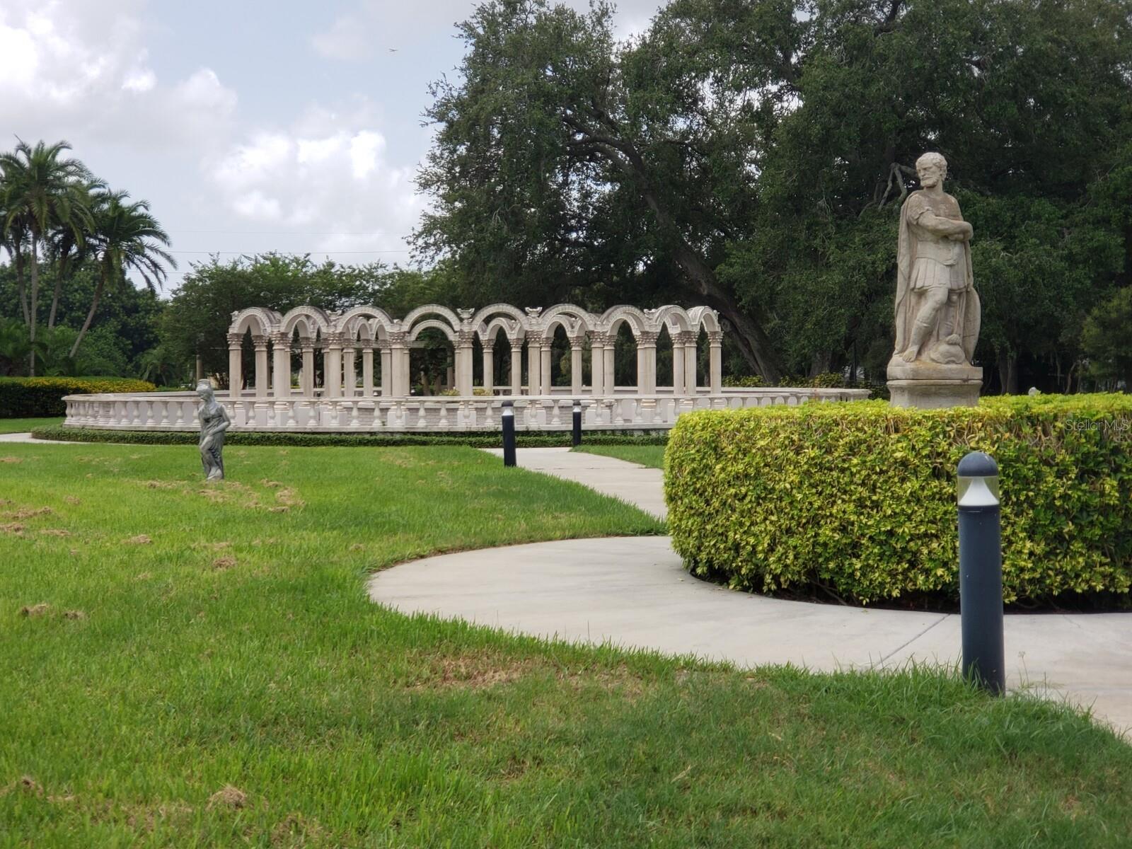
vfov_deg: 28.0
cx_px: 566
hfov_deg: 36.8
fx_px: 1700
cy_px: 424
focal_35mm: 52
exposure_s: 1/544
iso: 32
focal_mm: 6
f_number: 2.4
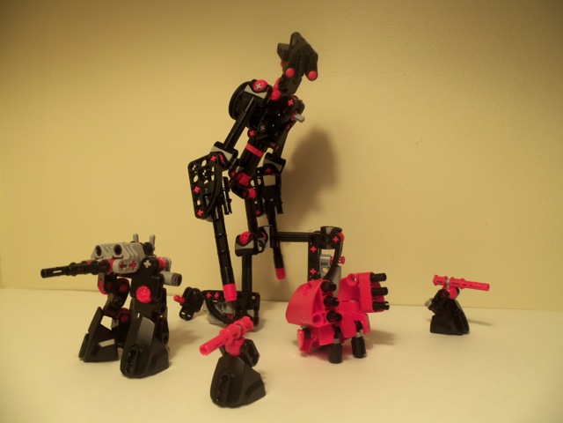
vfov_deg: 48.2
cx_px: 282
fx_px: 472
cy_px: 212
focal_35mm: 29
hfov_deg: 61.7
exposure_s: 1/30
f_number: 3.4
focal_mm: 5.2
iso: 80
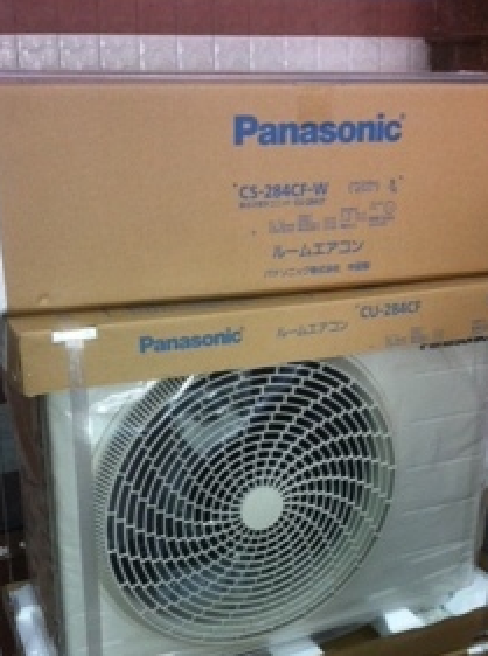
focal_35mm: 50
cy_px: 419
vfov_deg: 38.0
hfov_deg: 28.9
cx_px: 270
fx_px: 945
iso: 160
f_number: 2.8
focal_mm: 3.85
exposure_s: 1/15
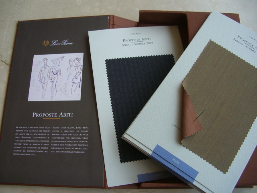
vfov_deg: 37.7
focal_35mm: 38
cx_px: 128
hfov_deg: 49.0
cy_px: 96
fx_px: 282
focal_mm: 7.9
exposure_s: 1/125
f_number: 2.8
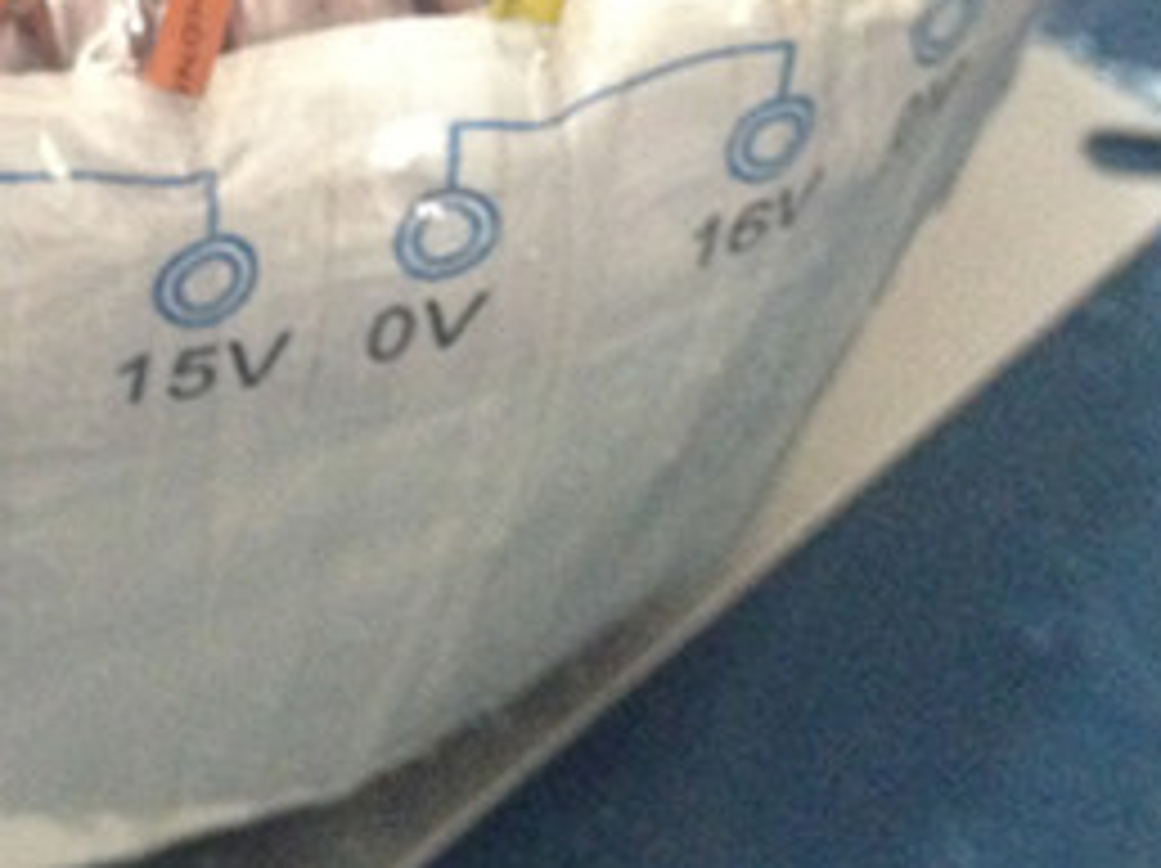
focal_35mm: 106
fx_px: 3552
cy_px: 29
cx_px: -153
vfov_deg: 13.8
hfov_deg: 17.8
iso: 400
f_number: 2.4
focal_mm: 4.28
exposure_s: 1/15
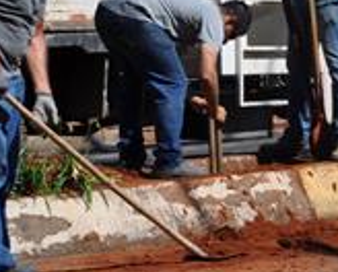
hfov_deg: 10.0
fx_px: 1930
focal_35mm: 192
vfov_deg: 8.0
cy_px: 2
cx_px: 278
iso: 200
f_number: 14
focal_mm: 45
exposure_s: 1/200
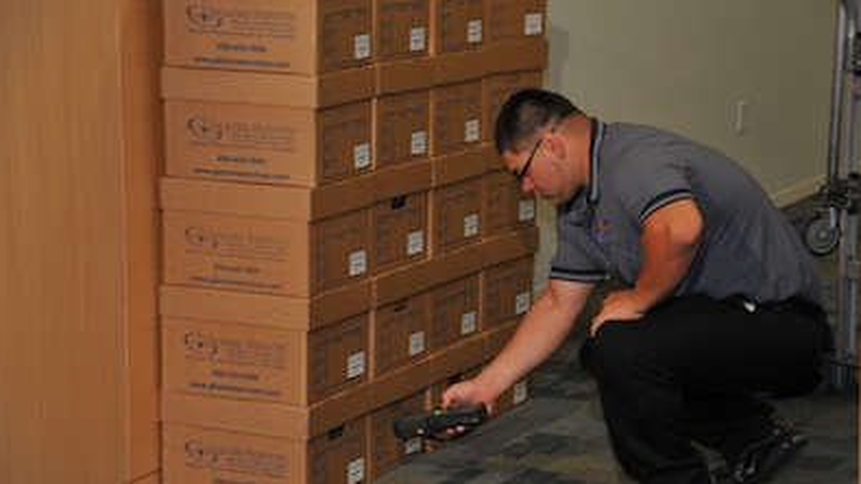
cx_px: 429
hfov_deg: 19.8
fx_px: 2465
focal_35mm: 108
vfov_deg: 11.2
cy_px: 255
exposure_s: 1/60
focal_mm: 102
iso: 800
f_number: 7.1
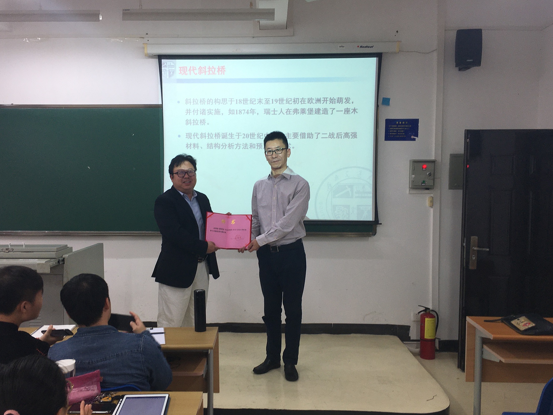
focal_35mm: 33
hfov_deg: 55.3
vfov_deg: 42.9
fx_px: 527
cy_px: 231
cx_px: 252
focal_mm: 4.15
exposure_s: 1/50
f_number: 2.2
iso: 25
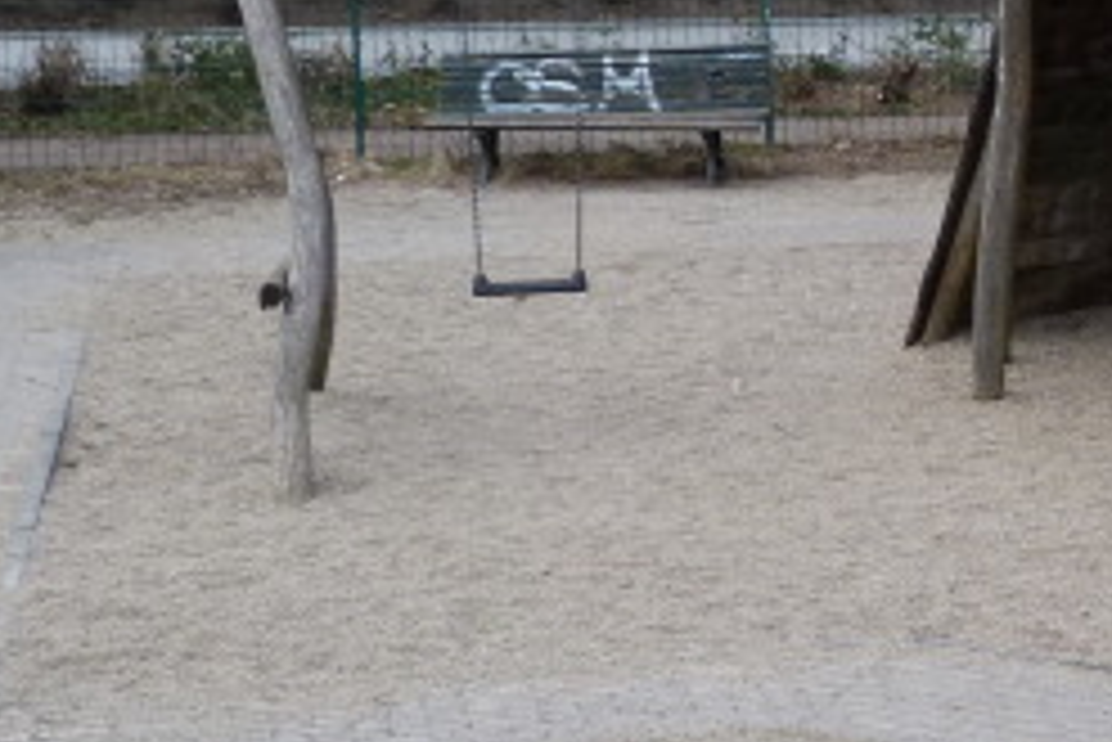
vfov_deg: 12.4
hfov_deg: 16.8
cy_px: 288
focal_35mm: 111
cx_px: 1643
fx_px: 3431
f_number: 4
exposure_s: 1/200
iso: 80
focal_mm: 5.9
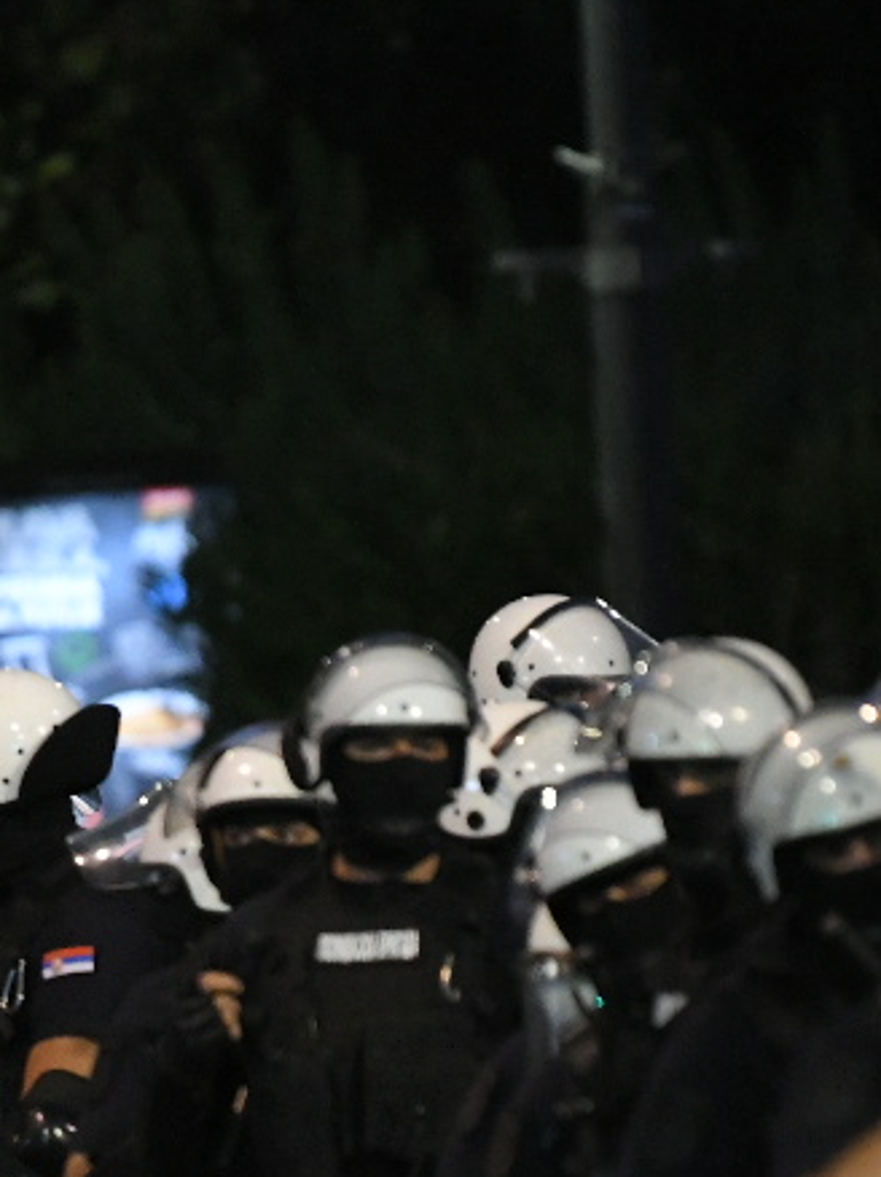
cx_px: -70
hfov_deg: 2.1
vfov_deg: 2.8
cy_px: 1177
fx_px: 24185
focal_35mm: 712
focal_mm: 200
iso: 6400
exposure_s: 1/200
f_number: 3.2
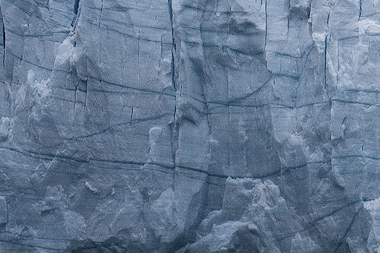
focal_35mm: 241
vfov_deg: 5.6
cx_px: 494
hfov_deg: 8.4
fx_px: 2548
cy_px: -104
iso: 200
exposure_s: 1/250
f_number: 9
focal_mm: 55
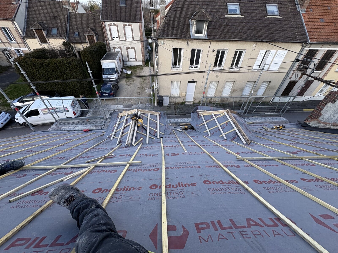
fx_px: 137
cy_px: 126
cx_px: 169
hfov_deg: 102.1
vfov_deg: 85.7
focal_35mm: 14
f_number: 2.2
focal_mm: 2.22
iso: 50
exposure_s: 1/453
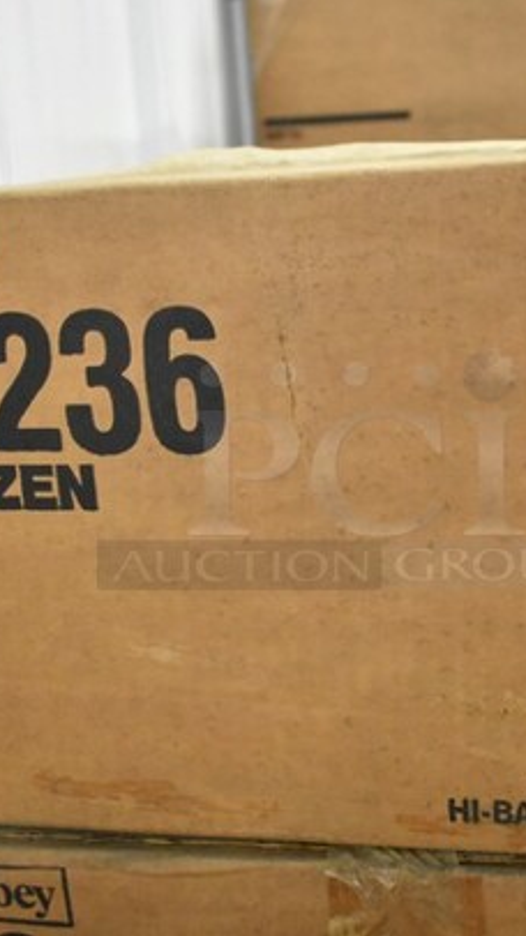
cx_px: 355
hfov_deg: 22.9
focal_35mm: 52
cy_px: 468
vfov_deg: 39.9
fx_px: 1291
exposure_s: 1/125
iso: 5600
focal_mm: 22
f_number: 3.8
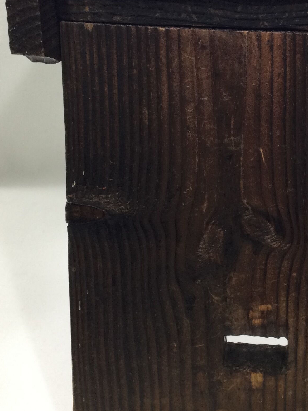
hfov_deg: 22.3
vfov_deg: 29.7
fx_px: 771
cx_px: 249
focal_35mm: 65
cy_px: 165
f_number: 2.4
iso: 32
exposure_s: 1/33
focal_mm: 3.3
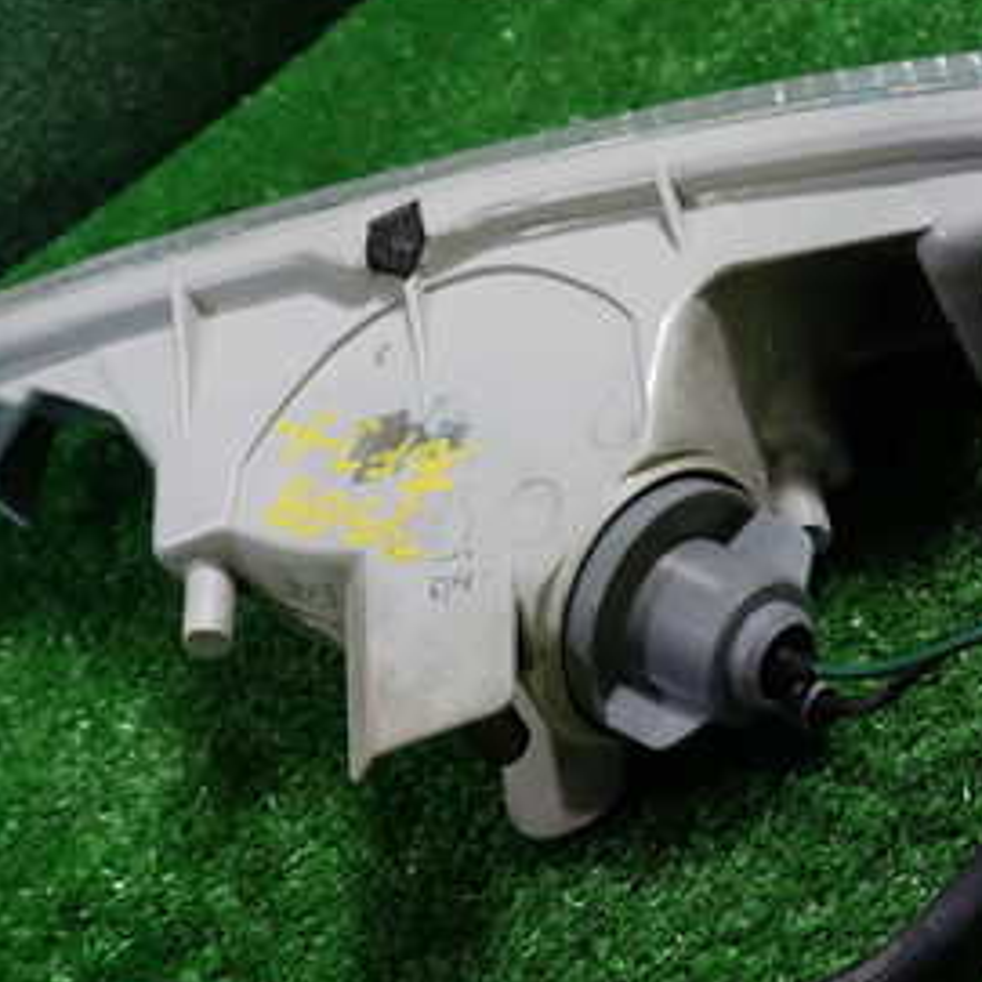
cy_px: 558
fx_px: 1573
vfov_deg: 34.6
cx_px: 612
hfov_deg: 34.5
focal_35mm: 49
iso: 200
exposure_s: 1/40
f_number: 2
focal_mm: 4.5
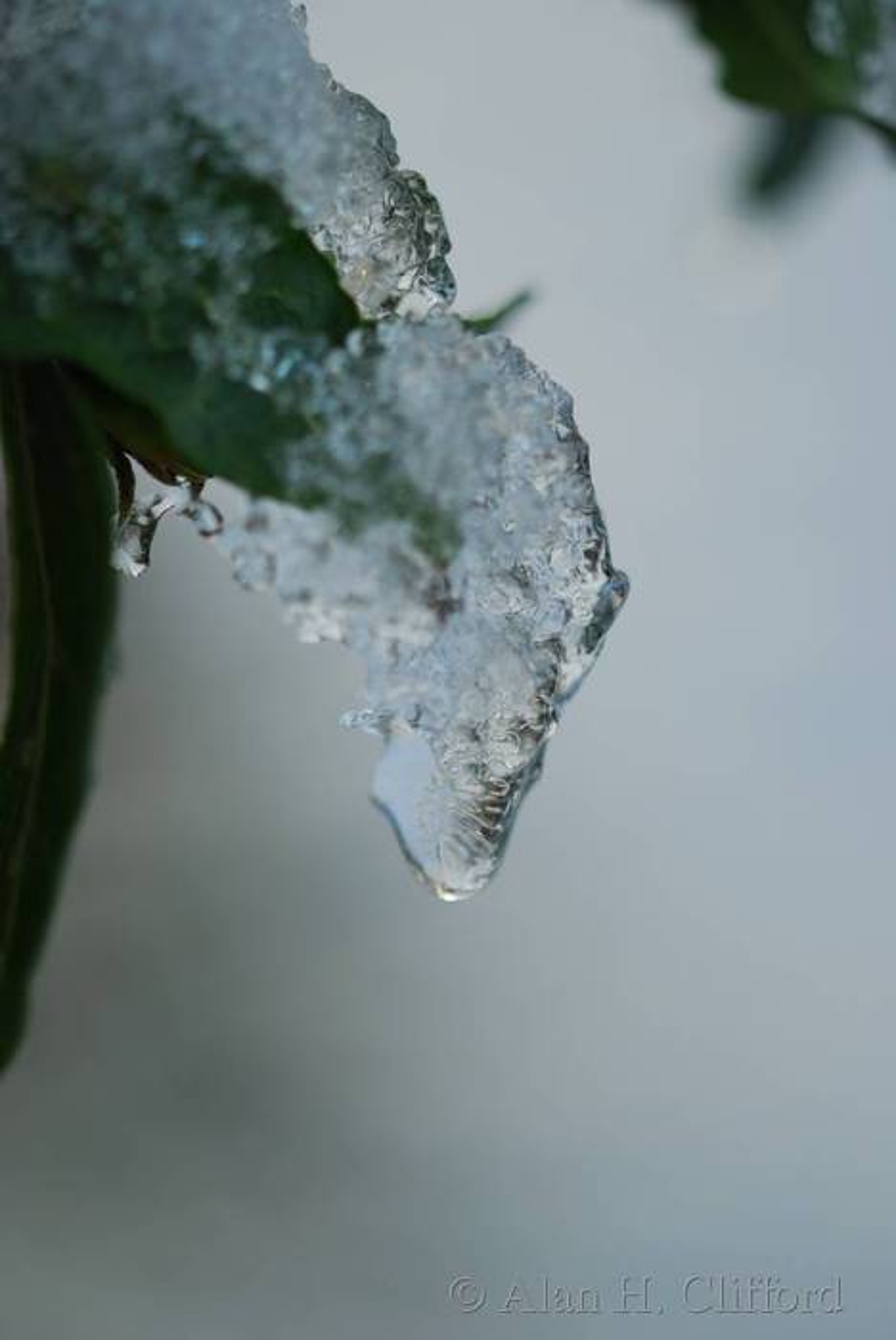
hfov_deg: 15.2
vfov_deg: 22.6
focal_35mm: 90
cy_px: 670
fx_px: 3353
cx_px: 448
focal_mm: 60
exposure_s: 1/200
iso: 110
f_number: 3.2
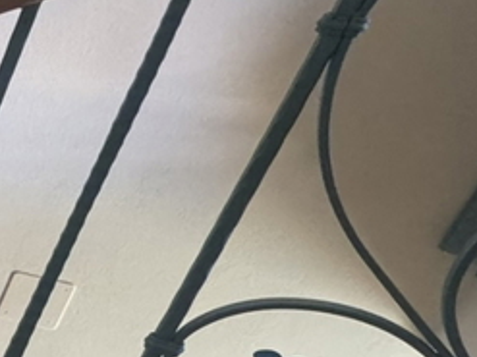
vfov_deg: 21.0
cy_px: 342
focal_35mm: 68
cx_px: -626
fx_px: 937
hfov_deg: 15.9
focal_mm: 2.22
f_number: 2.2
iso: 250
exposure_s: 1/100
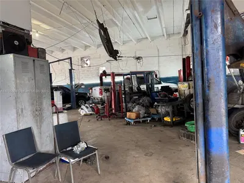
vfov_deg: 56.8
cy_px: 92
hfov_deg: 71.6
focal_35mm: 24
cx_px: 122
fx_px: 169
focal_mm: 6.76
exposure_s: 1/120
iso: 200
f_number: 1.78
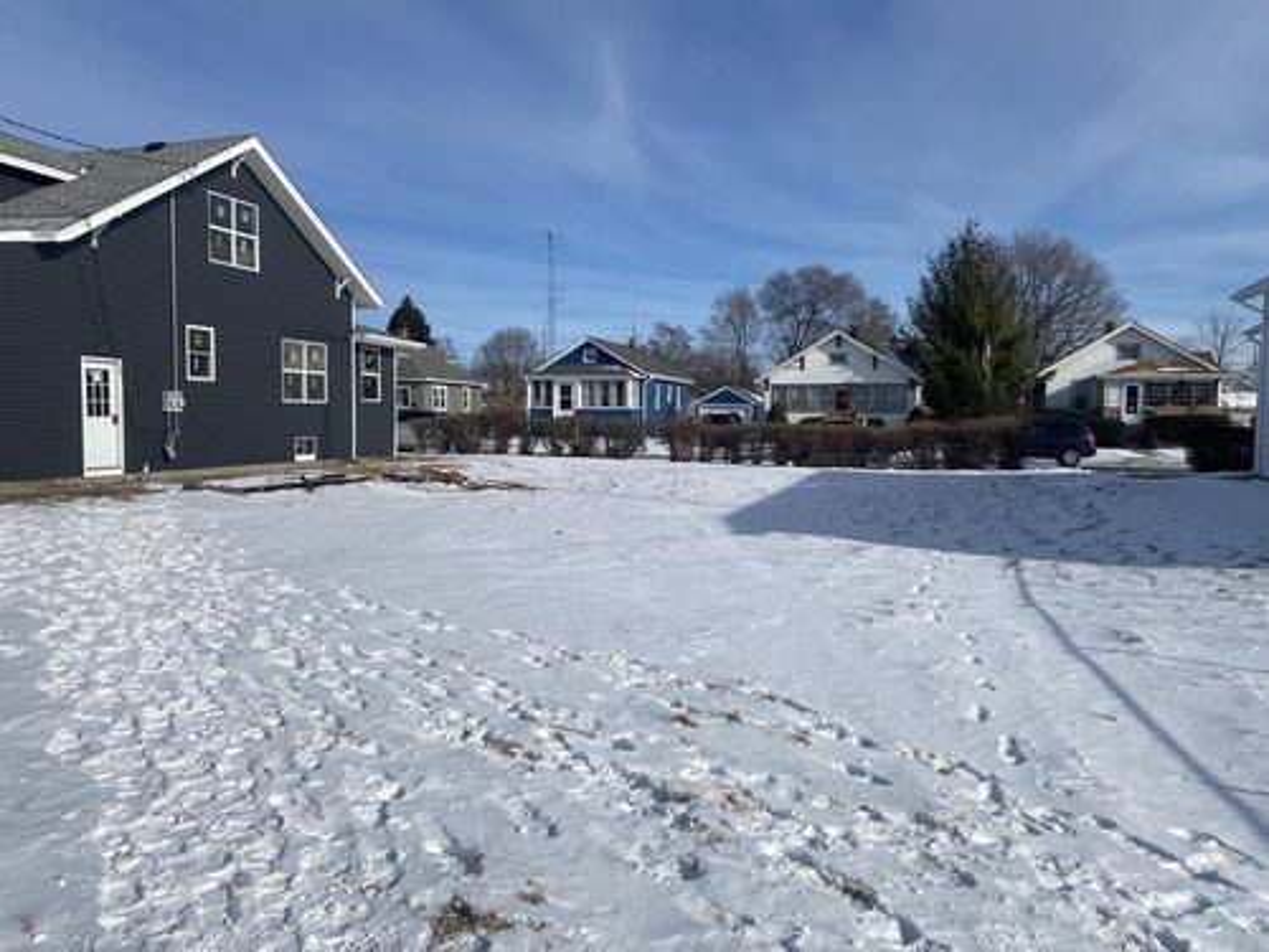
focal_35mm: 26
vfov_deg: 53.1
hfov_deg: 67.3
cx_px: 634
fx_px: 953
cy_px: 476
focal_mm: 4.25
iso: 32
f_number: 1.8
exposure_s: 1/6757
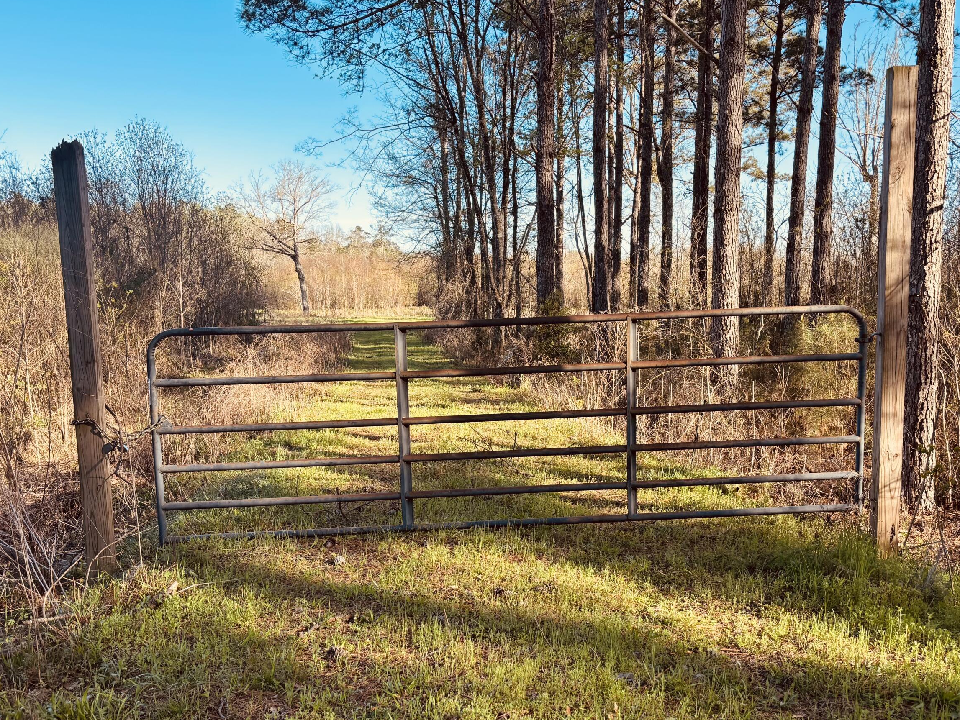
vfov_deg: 41.6
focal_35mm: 34
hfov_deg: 53.9
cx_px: 470
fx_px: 943
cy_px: 431
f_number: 1.6
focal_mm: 5.96
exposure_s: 1/662
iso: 50
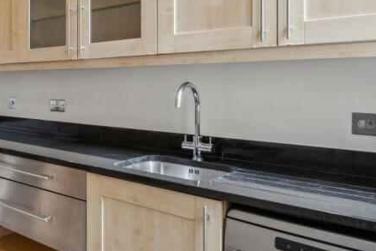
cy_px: 76
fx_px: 366
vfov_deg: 37.3
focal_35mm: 35
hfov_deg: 47.6
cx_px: 23
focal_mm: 10
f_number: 8
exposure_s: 1/20
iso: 640
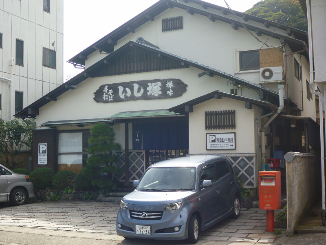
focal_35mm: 47
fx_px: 443
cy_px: 122
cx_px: 163
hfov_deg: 40.4
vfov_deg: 30.9
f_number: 4.5
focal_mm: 8.4
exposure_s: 1/160
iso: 80
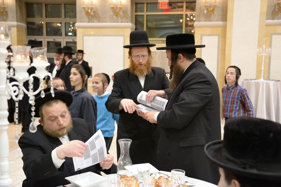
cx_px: 140
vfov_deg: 28.1
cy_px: 94
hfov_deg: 41.1
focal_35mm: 48
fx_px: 375
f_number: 4.2
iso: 1250
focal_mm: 48
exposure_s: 1/80
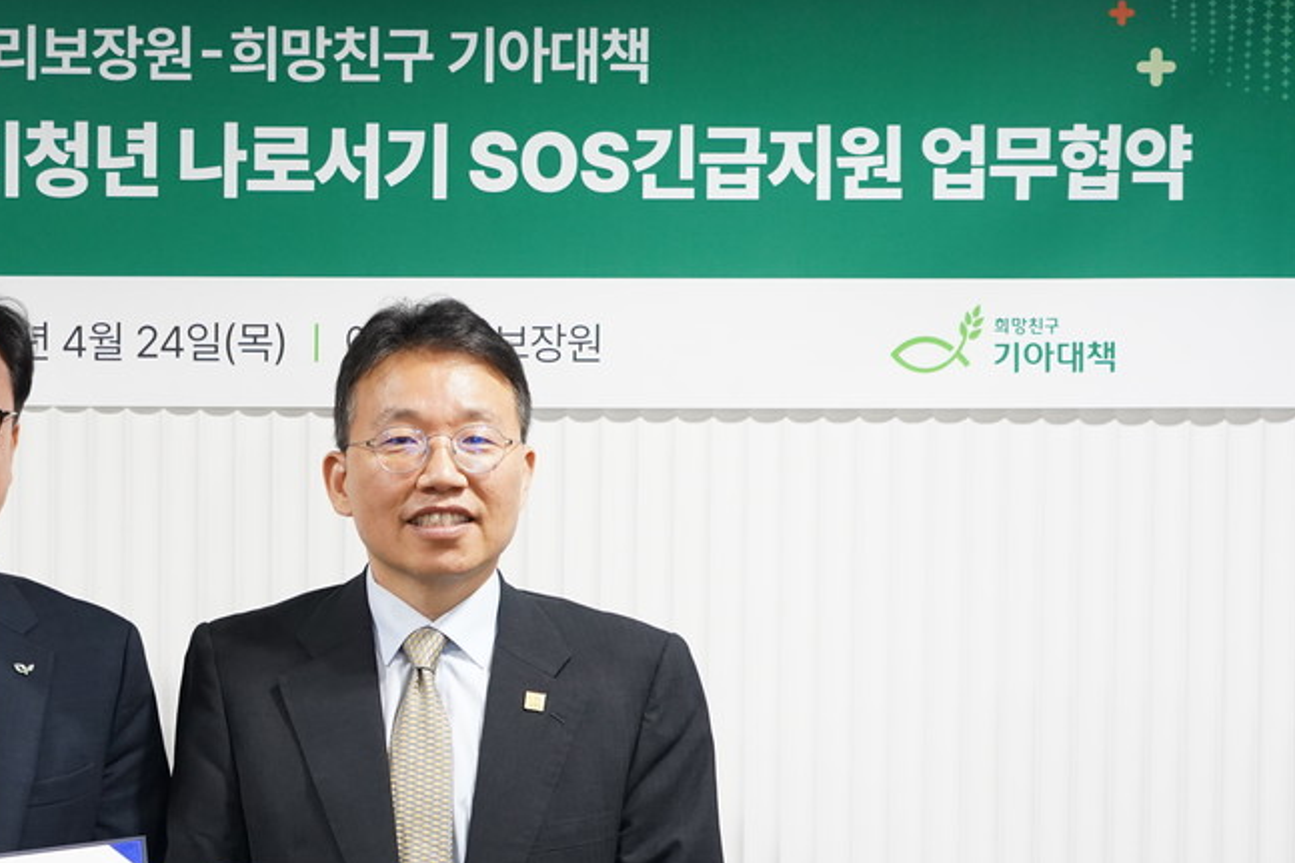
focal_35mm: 95
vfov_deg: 14.3
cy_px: 702
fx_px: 3416
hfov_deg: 21.1
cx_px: 166
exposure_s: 1/125
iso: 2000
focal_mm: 48
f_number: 4
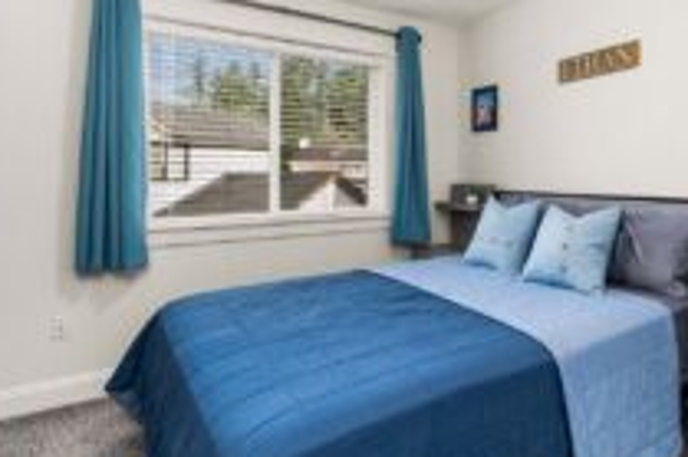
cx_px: 458
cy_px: 202
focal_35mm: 23
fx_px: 439
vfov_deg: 54.9
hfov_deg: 73.9
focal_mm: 12
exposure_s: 1/60
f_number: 7.1
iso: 125
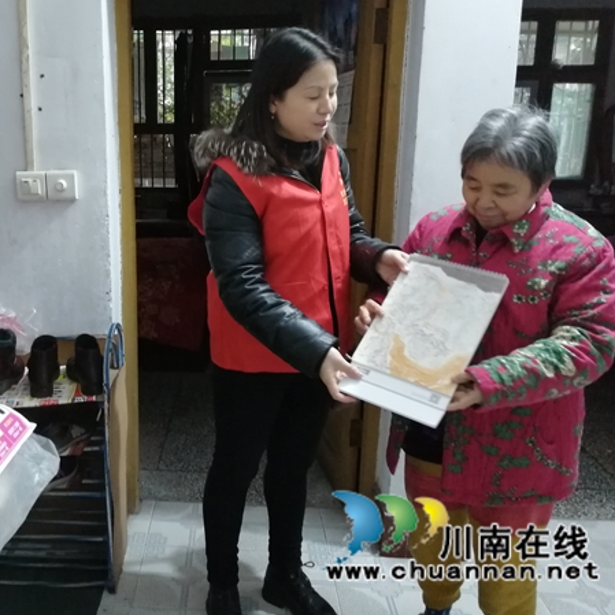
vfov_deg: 48.4
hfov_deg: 47.4
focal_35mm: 34
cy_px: 296
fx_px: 683
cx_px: 188
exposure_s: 1/16.7
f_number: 1.8
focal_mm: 3.96
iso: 640
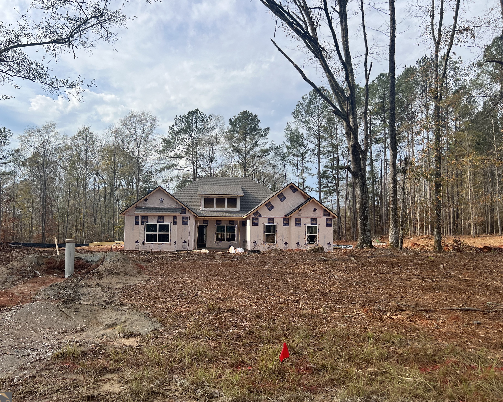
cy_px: 205
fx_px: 417
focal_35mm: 28
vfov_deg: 51.5
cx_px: 227
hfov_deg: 62.1
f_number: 1.5
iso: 50
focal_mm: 5.7
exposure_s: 1/3460
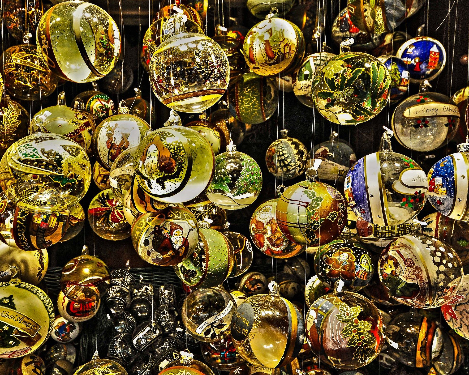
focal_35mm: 34
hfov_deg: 52.7
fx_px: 472
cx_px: 204
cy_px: 188
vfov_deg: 43.4
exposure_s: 1/40
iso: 800
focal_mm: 20
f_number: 5.6
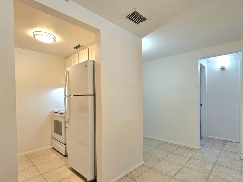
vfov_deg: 74.5
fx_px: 119
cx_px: 138
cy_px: 100
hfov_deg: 90.5
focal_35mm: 17
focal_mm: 2.2
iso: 125
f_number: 2.2
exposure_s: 1/60.2
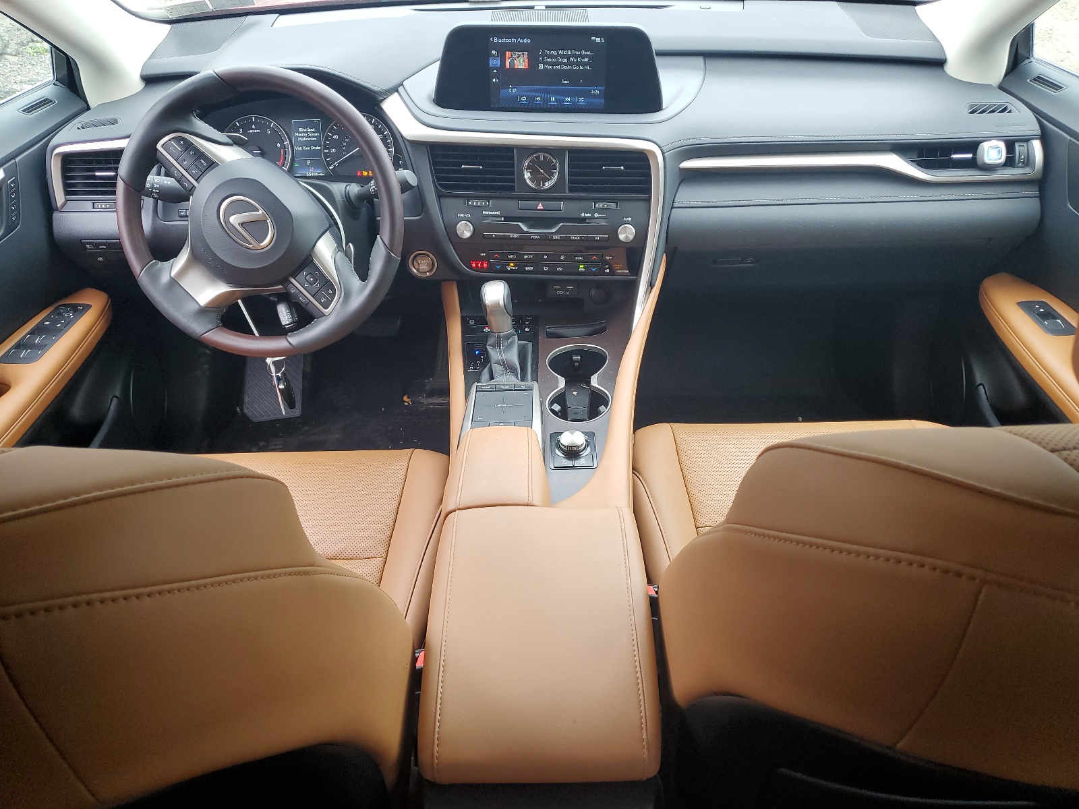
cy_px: 404
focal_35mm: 26
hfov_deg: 67.3
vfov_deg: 53.1
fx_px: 810
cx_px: 540
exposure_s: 1/100
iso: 84
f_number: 1.5
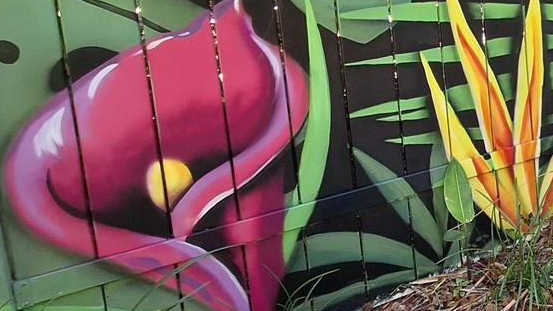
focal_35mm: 41
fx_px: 601
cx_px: 647
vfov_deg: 26.7
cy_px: -31
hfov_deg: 38.2
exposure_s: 1/137
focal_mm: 1.74
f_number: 2.2
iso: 40
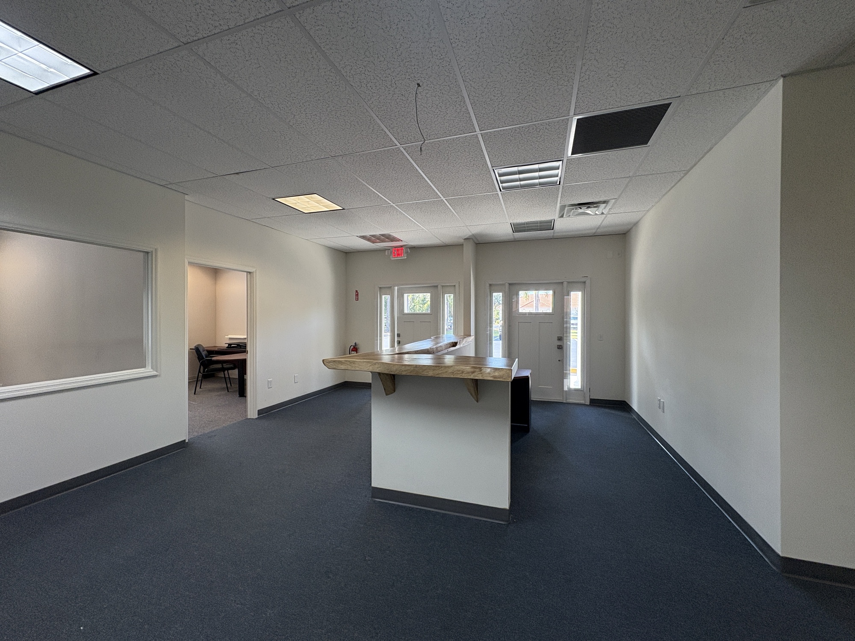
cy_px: 320
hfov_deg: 102.1
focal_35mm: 14
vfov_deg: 85.7
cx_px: 428
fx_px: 346
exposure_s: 1/120
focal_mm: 2.22
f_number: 2.2
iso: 125
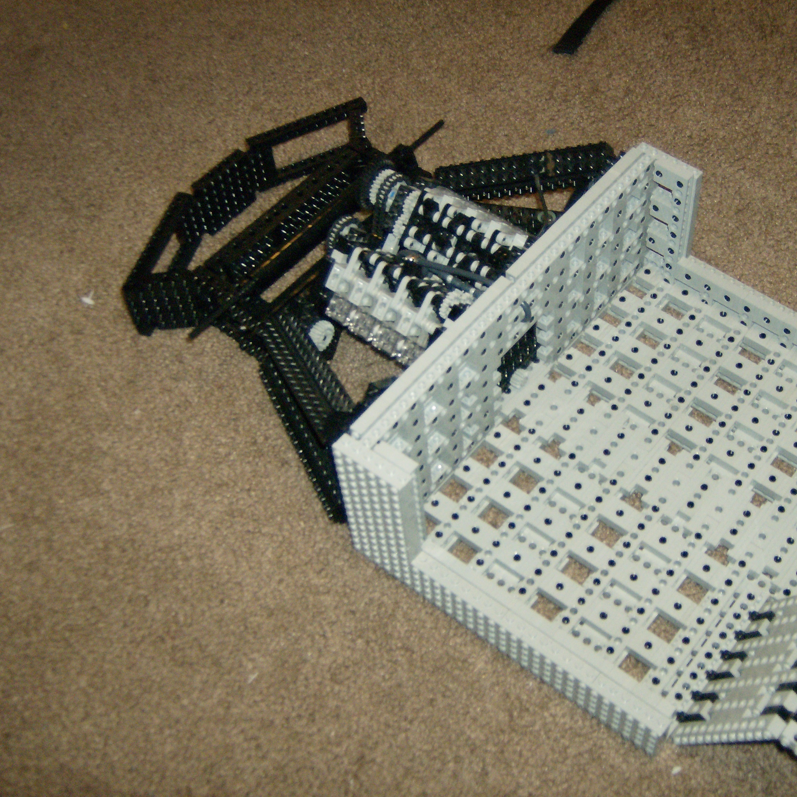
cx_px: 525
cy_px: 398
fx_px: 1172
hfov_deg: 37.2
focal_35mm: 45
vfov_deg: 37.6
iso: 200
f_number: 2.9
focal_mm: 6.4
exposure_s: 1/66.6
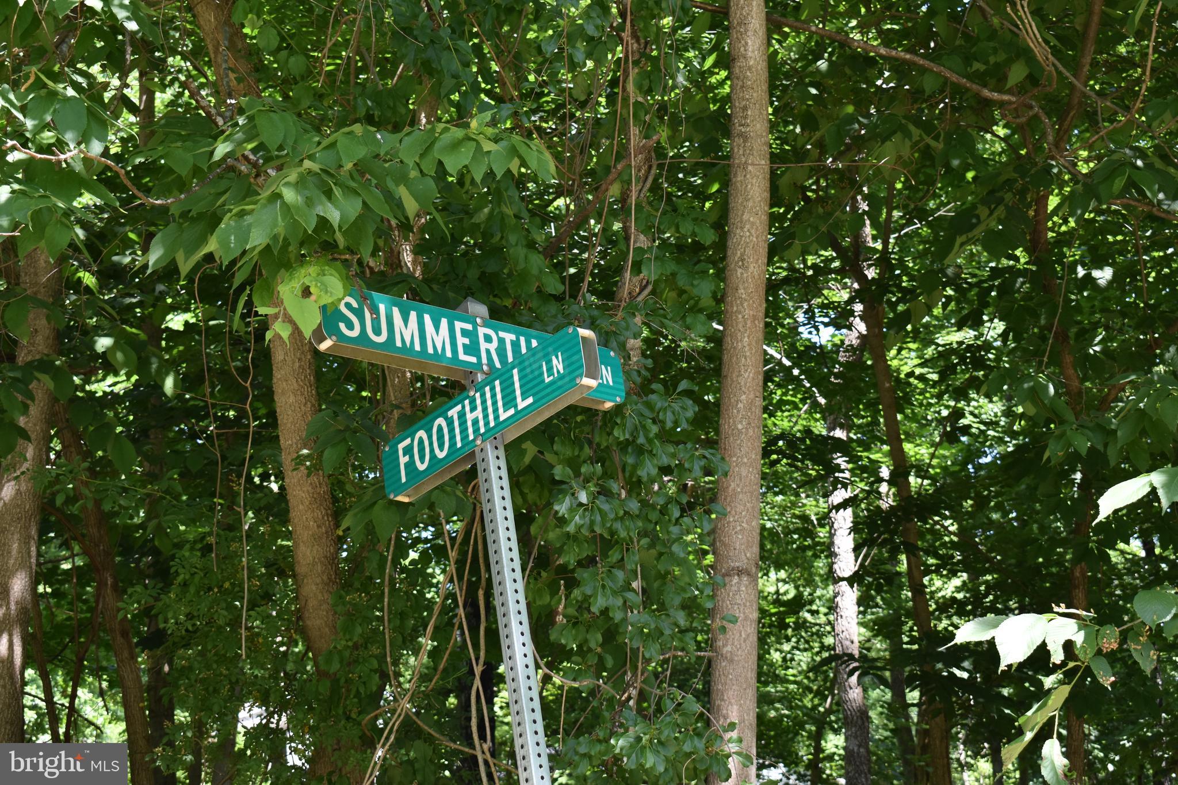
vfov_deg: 22.6
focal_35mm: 60
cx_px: 589
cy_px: 392
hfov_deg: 33.4
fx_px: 1963
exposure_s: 1/200
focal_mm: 40
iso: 400
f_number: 7.1
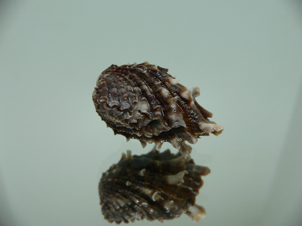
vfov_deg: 40.7
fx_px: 305
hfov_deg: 52.6
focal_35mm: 35
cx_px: 151
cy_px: 113
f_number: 2.8
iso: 100
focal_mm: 4.6
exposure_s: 1/60
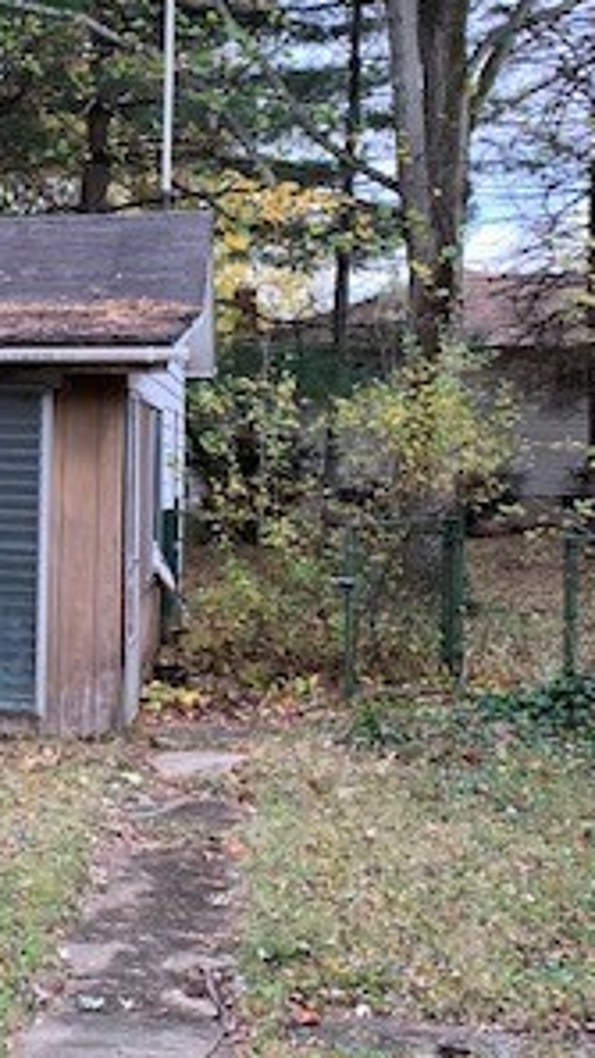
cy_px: 435
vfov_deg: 34.3
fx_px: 1711
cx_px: -239
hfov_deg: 18.0
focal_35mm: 61
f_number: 1.8
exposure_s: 1/121
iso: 100
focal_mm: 4.25
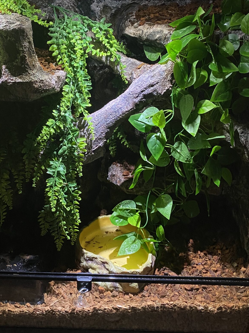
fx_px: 412
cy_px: 136
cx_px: 95
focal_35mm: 43
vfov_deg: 43.7
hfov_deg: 33.4
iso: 320
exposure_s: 1/60
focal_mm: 4.25
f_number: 1.8
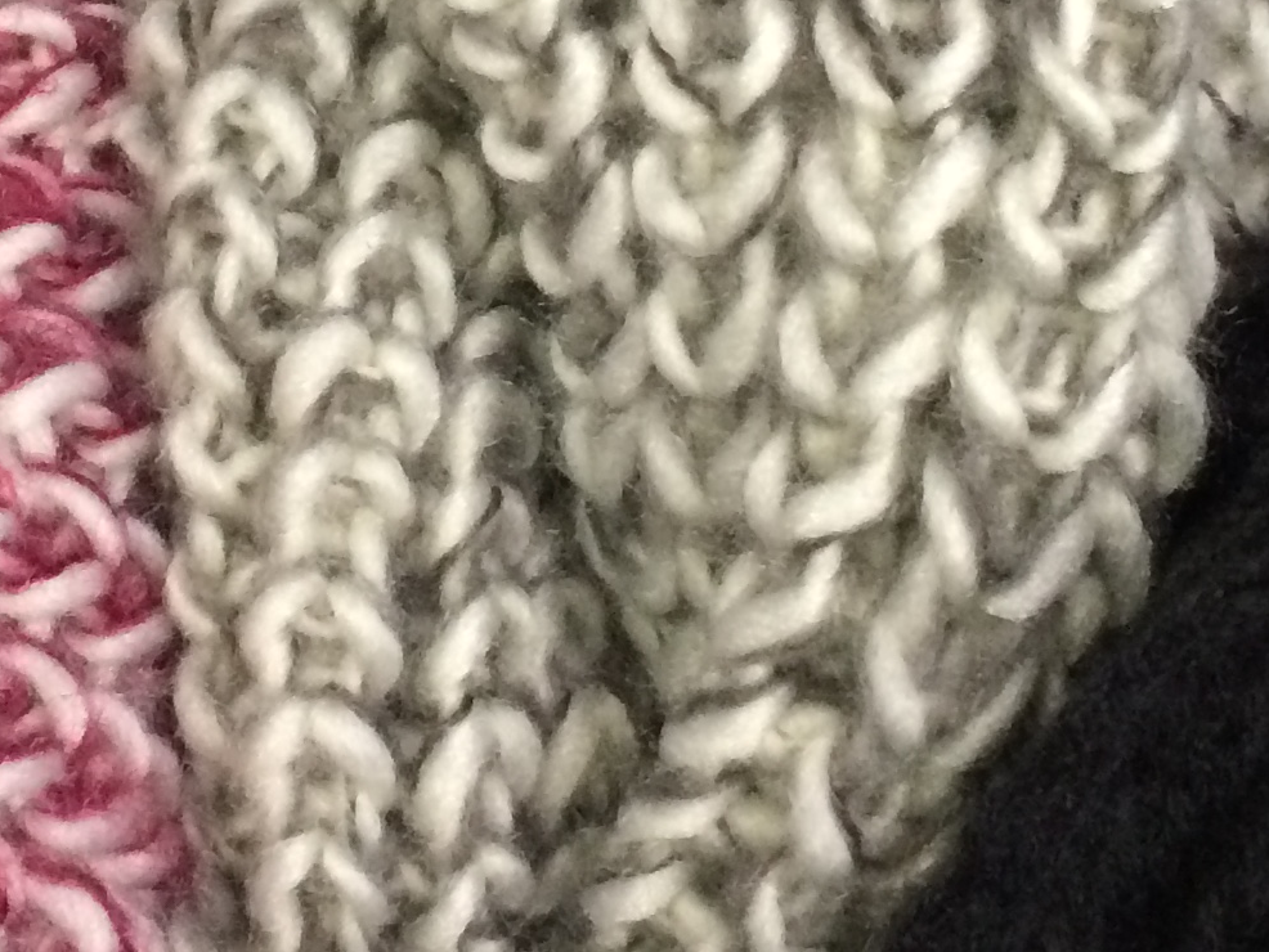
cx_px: 337
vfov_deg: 15.0
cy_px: -129
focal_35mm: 96
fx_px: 3520
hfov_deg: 20.3
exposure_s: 1/30
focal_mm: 4.15
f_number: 2.2
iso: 250
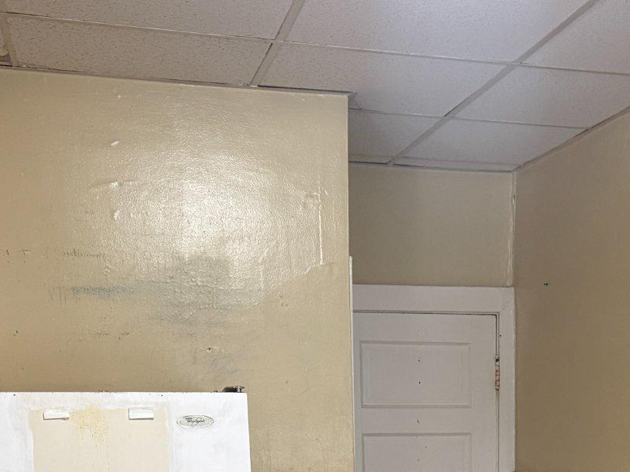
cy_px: 570
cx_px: 488
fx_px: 1092
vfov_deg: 22.4
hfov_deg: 31.5
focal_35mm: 60
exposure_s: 1/60
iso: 250
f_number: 1.78
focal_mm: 6.76
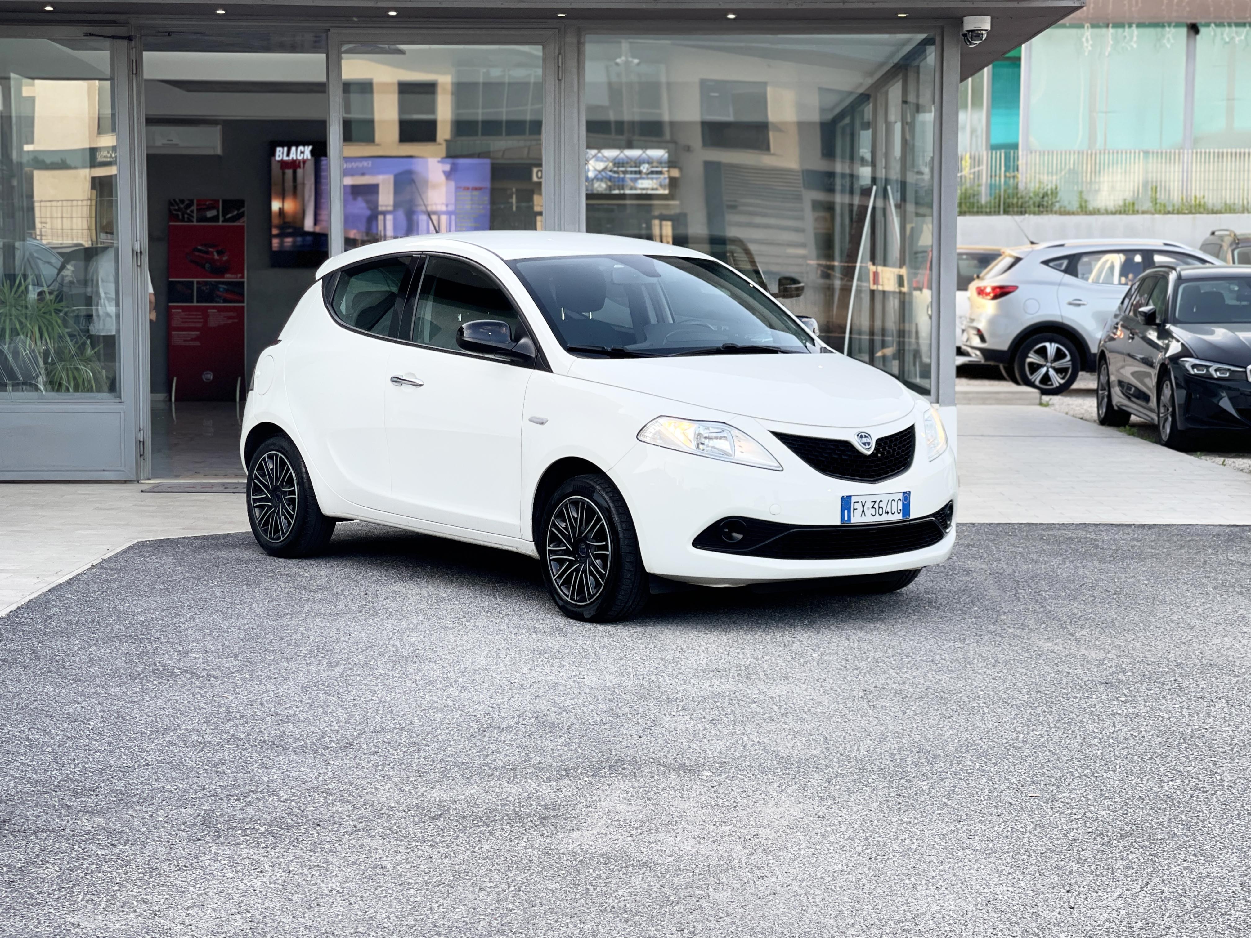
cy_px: 469
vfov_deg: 22.9
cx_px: 626
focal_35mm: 64
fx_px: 2313
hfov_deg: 30.3
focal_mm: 7.5
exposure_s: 1/121
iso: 40
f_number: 2.2
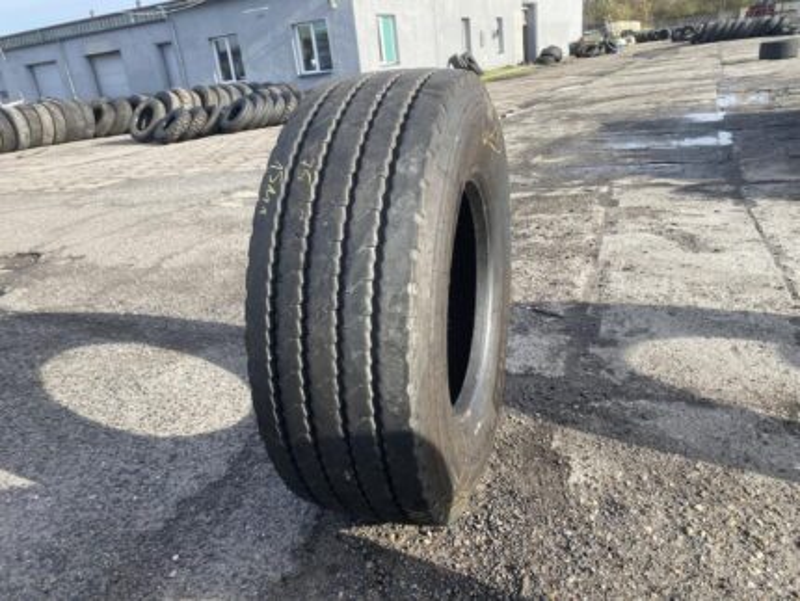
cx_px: 400
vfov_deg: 53.1
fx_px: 601
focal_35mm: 26
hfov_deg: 67.3
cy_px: 300
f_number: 1.8
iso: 32
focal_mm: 4.25
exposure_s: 1/998
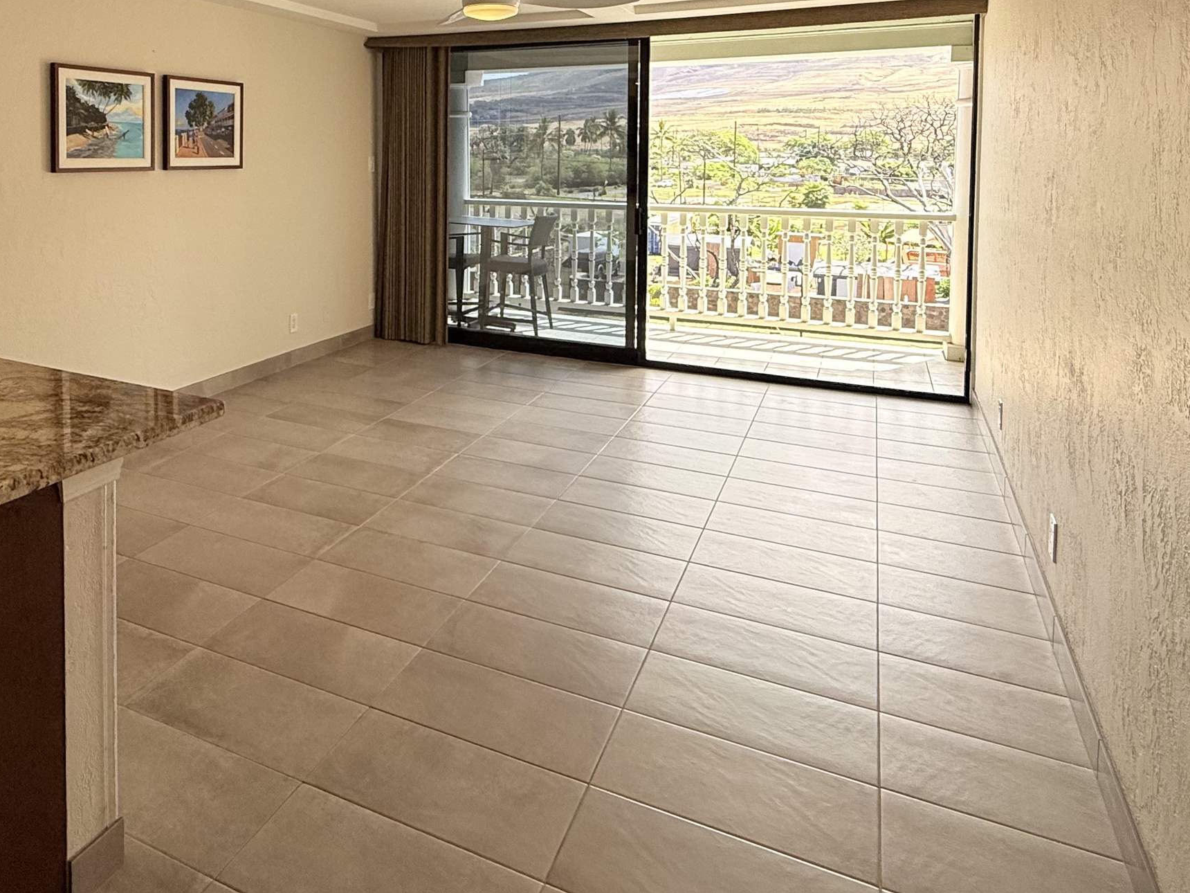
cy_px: 185
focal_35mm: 25
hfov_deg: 68.1
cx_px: 434
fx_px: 859
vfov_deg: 51.6
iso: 64
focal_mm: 2.22
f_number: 2.2
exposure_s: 1/403
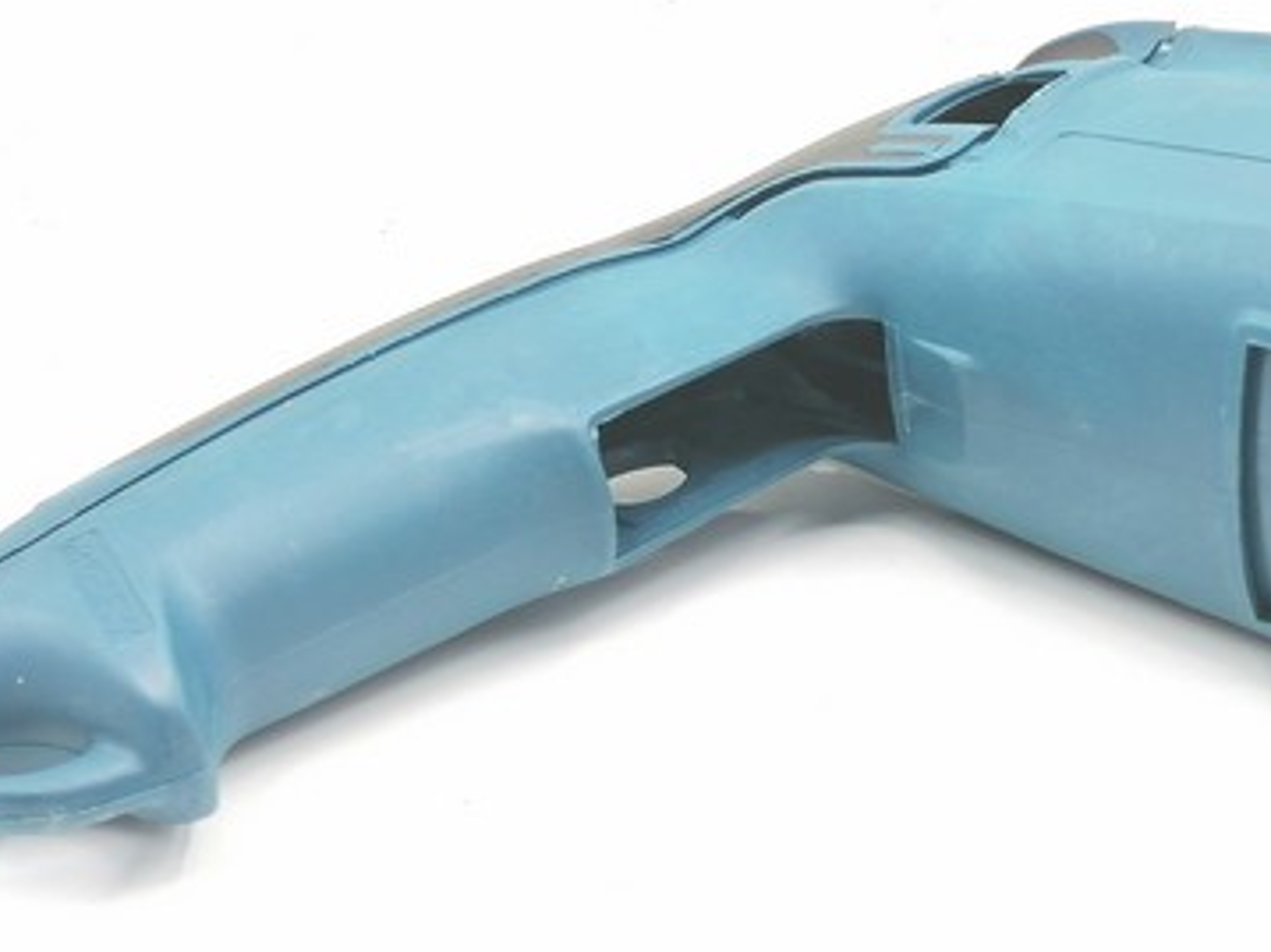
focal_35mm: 58
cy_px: 329
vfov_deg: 25.1
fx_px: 2129
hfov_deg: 32.9
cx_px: 878
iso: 50
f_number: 1.8
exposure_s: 1/118
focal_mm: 5.3
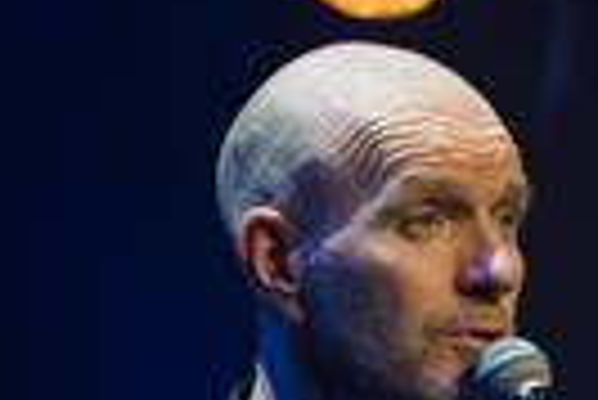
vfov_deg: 1.3
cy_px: 760
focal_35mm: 1083
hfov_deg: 1.9
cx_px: 1106
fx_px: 18009
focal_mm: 200
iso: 2000
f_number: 2.8
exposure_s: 1/800
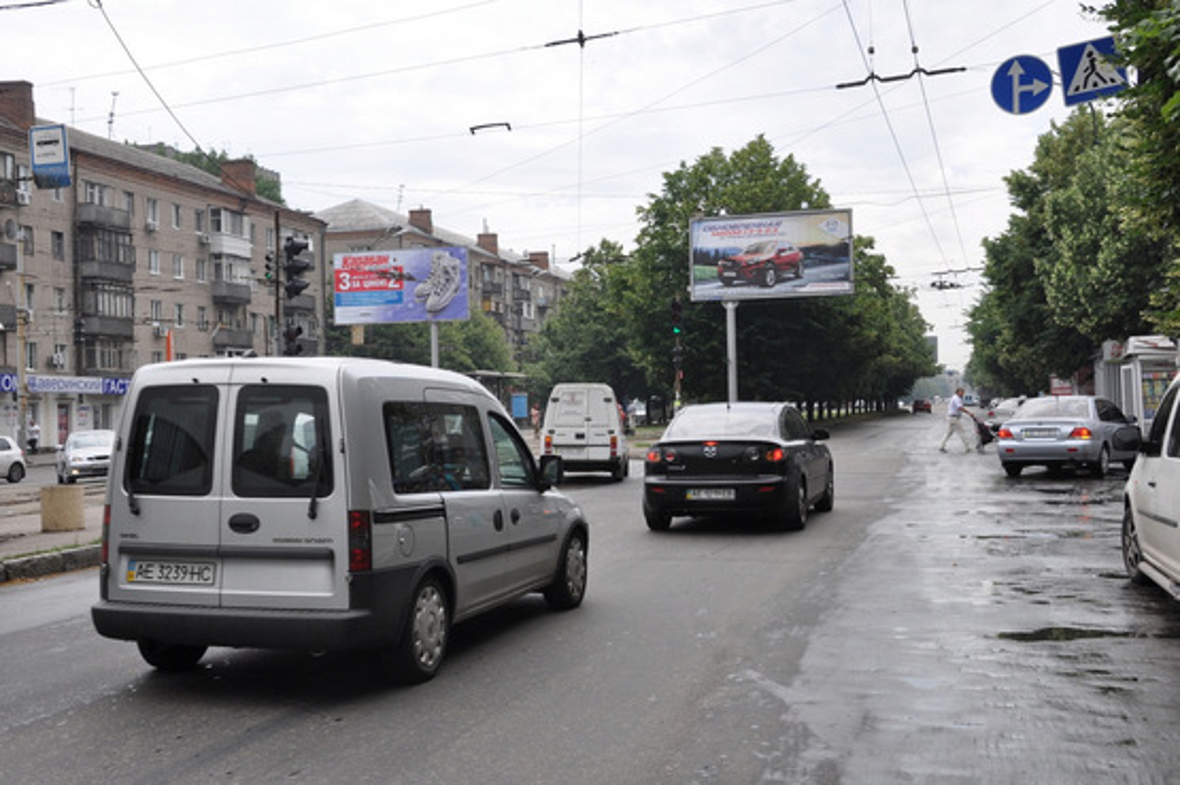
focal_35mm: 42
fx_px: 1375
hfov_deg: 46.4
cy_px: 392
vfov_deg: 31.8
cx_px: 590
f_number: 13
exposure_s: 1/160
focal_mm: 28
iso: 200
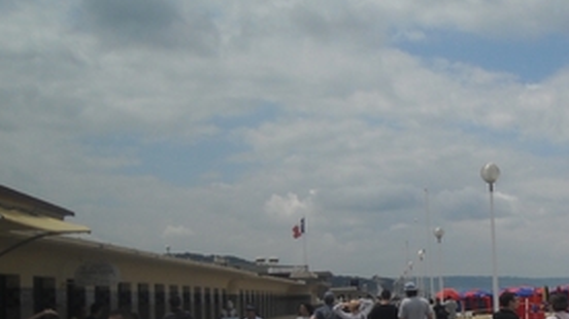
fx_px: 1252
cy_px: 245
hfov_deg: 24.7
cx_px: 536
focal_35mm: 83
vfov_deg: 14.5
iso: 64
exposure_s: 1/804
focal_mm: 5.7
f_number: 5.6
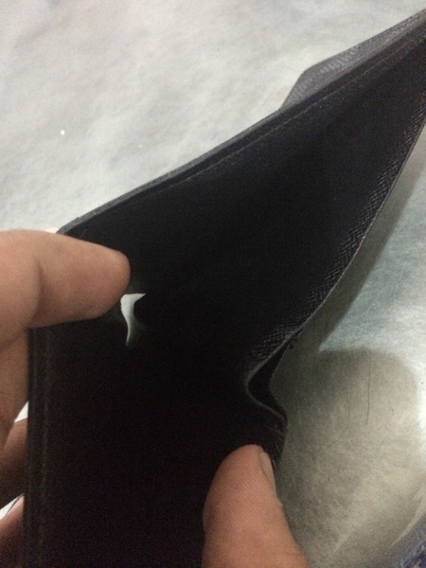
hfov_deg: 46.8
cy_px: 284
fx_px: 492
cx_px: 213
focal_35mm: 30
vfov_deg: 60.0
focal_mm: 4.12
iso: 2500
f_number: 2.2
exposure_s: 1/15
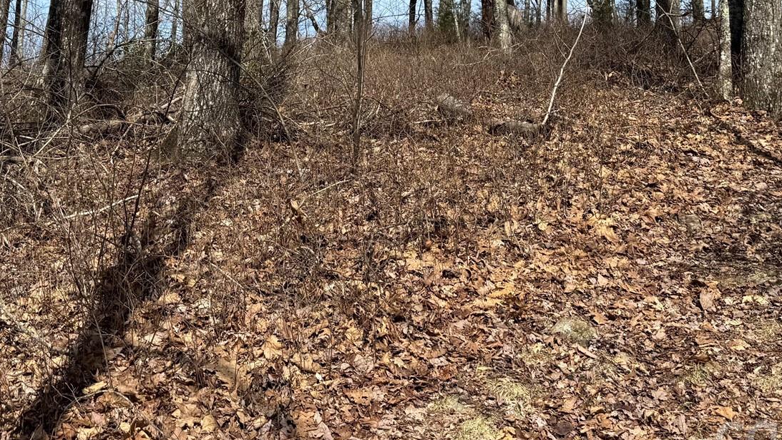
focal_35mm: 49
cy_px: -49
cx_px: 388
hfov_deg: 42.1
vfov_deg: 22.9
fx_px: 1016
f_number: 1.78
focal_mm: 6.76
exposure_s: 1/3802
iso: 80
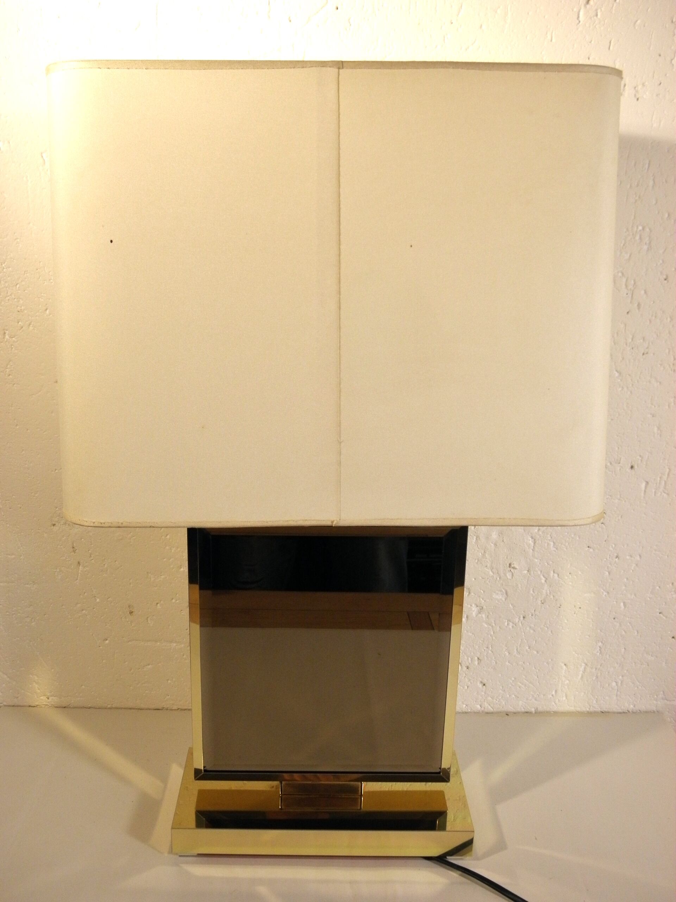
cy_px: 451
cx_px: 338
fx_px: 885
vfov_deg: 54.0
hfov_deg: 41.8
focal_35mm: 34
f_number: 3.7
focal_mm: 6.2
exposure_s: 1/30
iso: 160
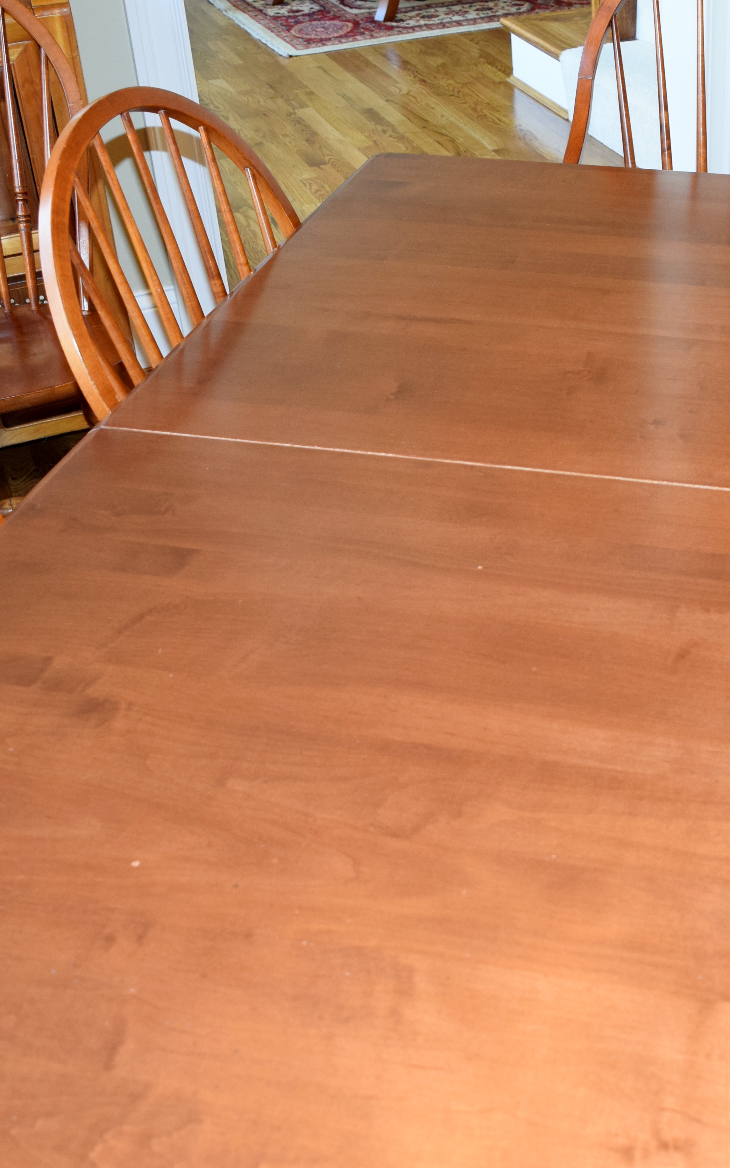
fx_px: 1432
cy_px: 607
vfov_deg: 44.4
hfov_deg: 27.9
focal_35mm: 45
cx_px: 602
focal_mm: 18
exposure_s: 1/100
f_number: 5
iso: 800
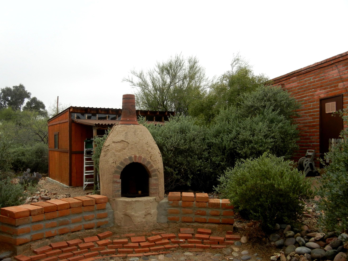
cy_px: 146
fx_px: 342
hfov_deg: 53.9
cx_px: 155
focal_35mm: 34
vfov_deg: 41.7
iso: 160
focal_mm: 5.4
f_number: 3.5
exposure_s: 1/916
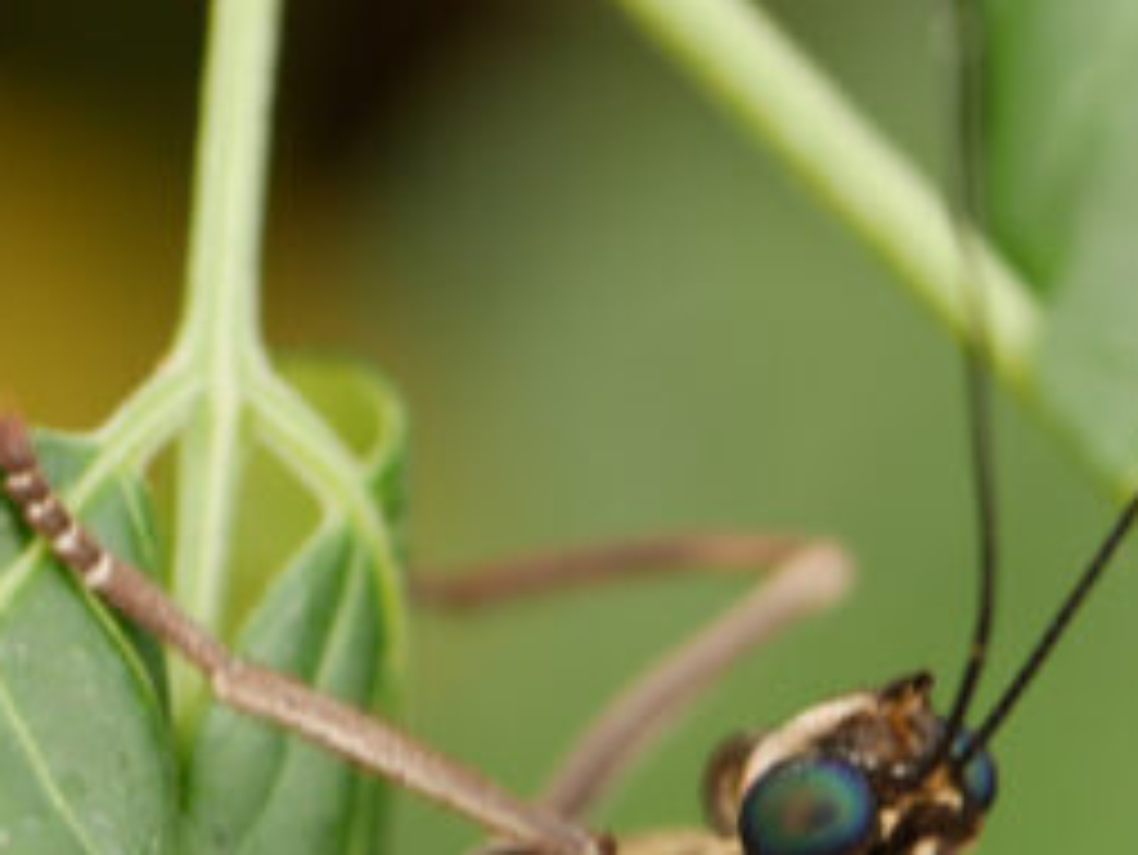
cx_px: 913
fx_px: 5986
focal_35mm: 182
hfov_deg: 10.8
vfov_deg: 8.2
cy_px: 682
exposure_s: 1/30
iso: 200
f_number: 2.8
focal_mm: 30
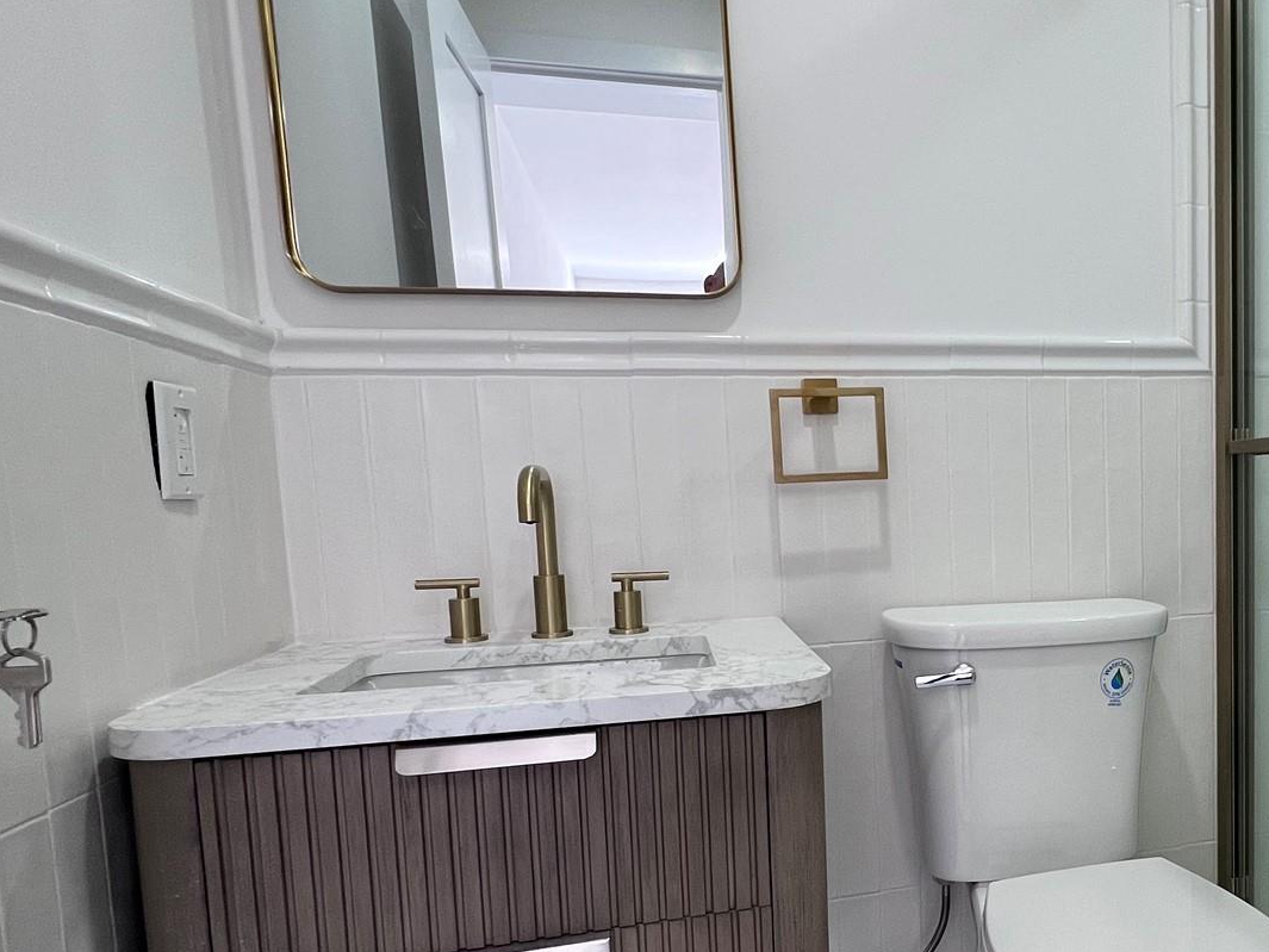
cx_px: 968
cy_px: 584
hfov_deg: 64.8
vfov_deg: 54.4
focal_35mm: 25
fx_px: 917
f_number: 1.8
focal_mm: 1.57
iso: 160
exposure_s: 1/99
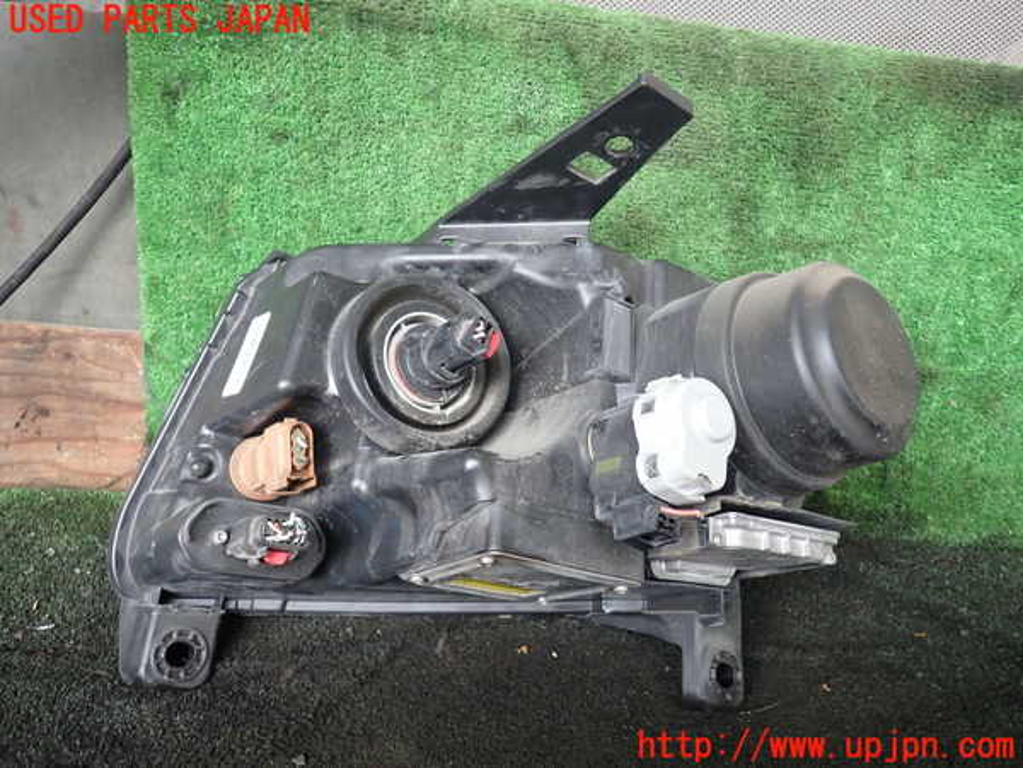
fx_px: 739
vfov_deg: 54.9
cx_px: 512
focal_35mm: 25
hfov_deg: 69.4
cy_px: 384
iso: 160
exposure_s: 1/60
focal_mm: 4.5
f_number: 2
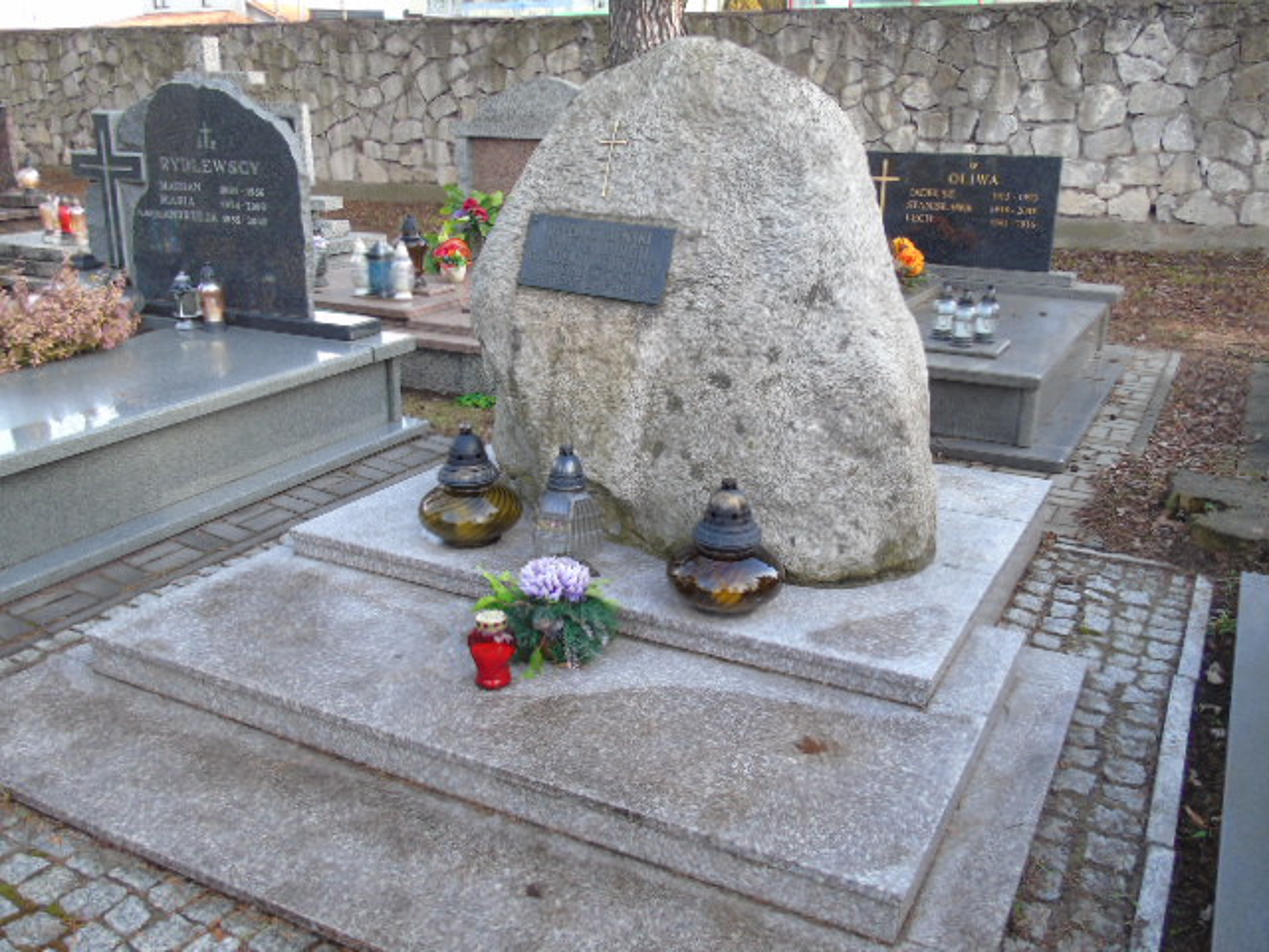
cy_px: 476
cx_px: 634
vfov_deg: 48.2
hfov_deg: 61.7
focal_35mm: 29
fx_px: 1063
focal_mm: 5.2
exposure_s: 1/50
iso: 80
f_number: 3.6
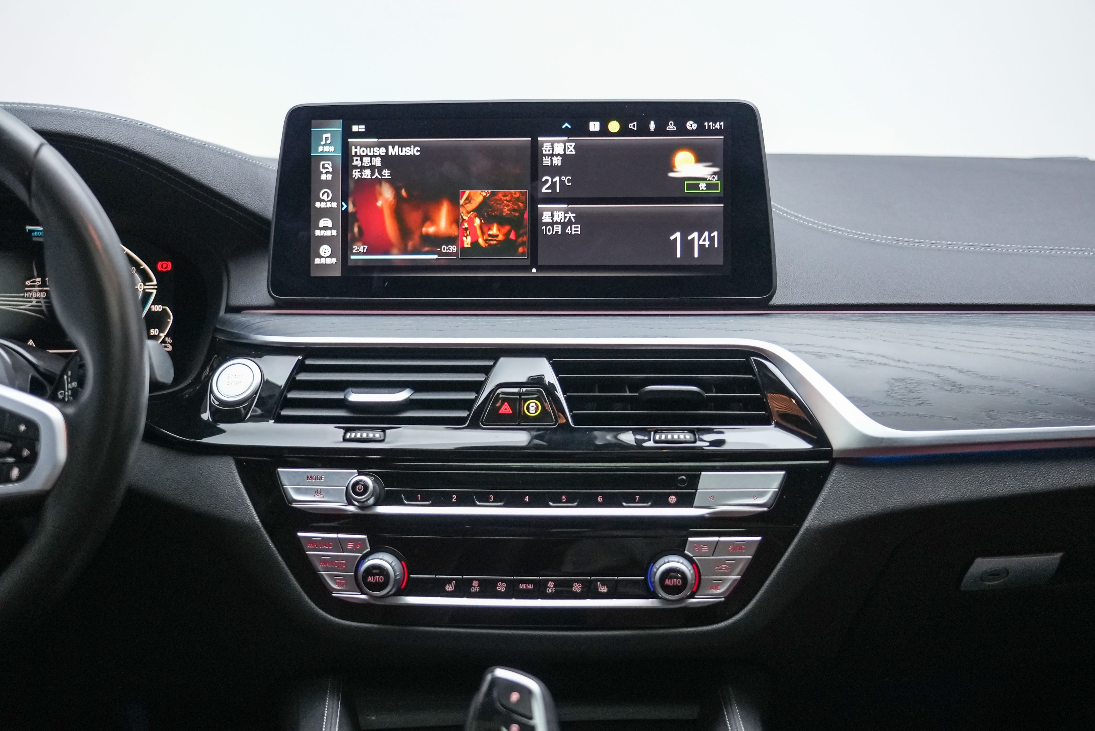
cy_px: 366
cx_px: 548
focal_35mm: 47
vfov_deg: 28.7
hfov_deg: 41.9
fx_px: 1430
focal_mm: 47
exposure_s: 1/100
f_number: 4
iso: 6400
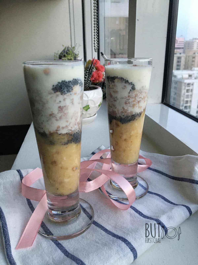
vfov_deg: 61.7
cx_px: 99
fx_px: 221
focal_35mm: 29
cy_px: 132
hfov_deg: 48.2
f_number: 2.2
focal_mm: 4.15
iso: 200
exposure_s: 1/33
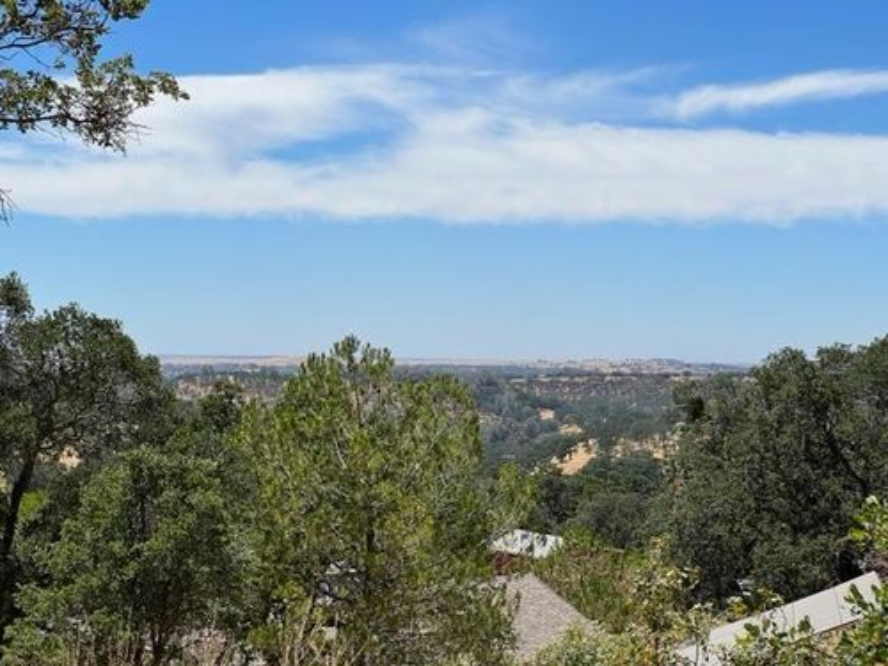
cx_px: 444
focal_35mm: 77
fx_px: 1975
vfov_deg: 19.1
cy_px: 333
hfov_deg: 25.3
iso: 32
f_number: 2.8
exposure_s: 1/1206
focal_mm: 9
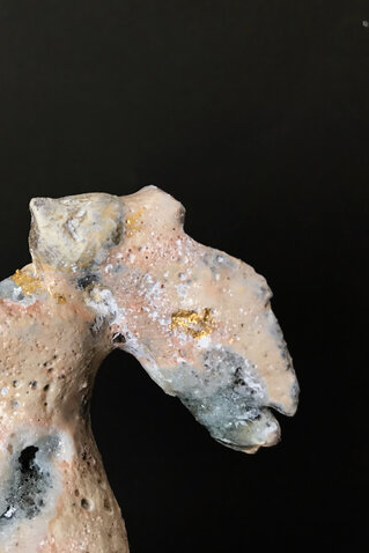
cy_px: 276
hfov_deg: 32.1
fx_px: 599
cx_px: 17
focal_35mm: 39
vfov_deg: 49.5
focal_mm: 3.99
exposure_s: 1/40
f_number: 1.8
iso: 25
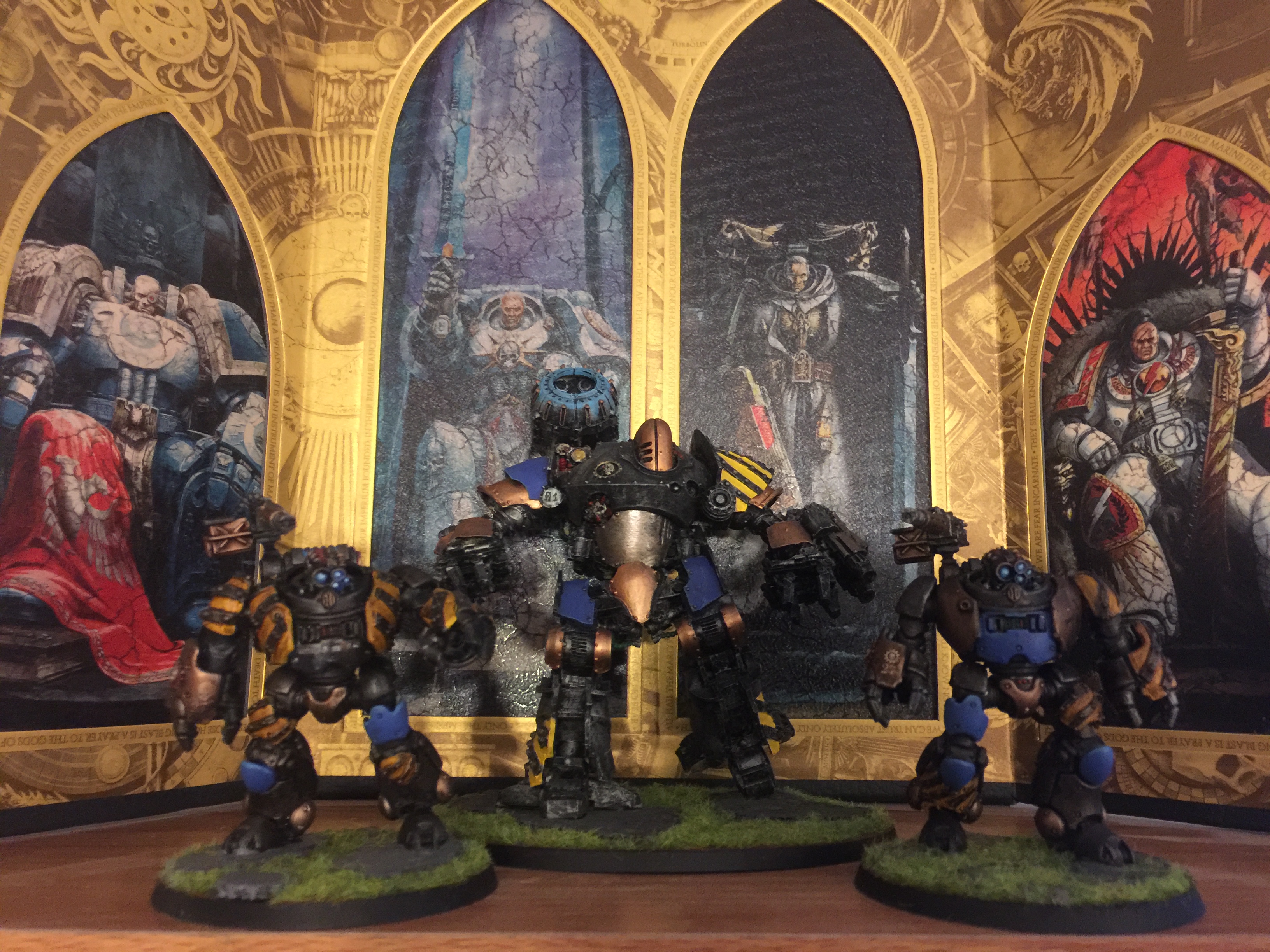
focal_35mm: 29
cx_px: 635
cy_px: 476
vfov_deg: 48.2
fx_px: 1064
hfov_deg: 61.7
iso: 160
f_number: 2.2
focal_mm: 4.15
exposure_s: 1/8
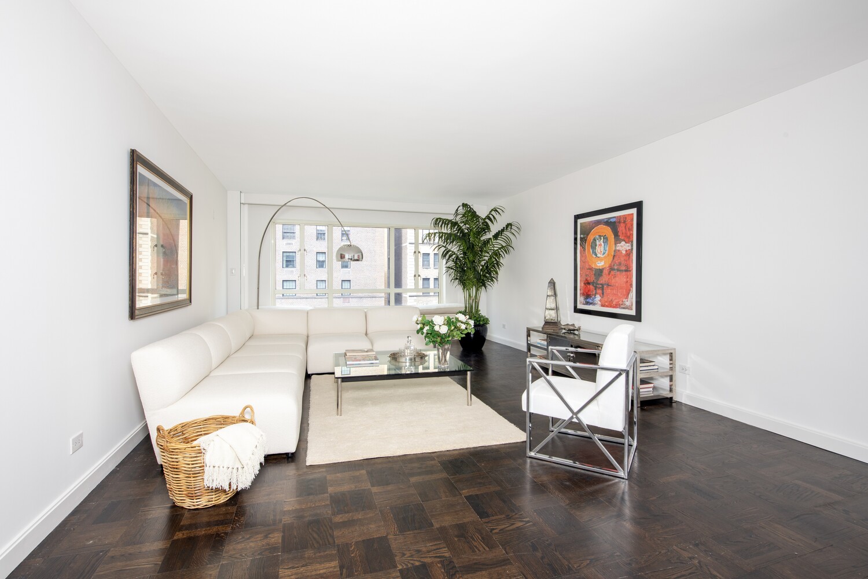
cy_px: 290
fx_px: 434
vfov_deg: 67.4
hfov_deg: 90.0
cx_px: 434
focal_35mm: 18
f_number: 11
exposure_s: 1/20
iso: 200
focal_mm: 18
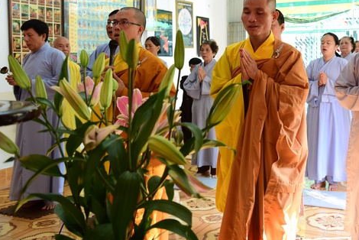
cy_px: 77
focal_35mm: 47
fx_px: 469
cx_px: 244
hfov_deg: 41.3
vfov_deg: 28.5
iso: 1000
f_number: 4.5
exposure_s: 1/80
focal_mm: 34
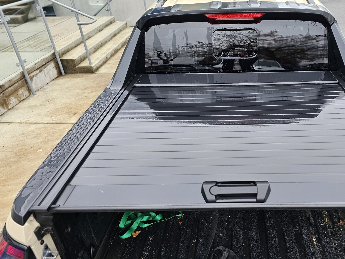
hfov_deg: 57.0
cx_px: 231
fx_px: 309
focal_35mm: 31
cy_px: 137
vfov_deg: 45.4
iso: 50
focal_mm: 6.3
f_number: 1.7
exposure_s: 1/120
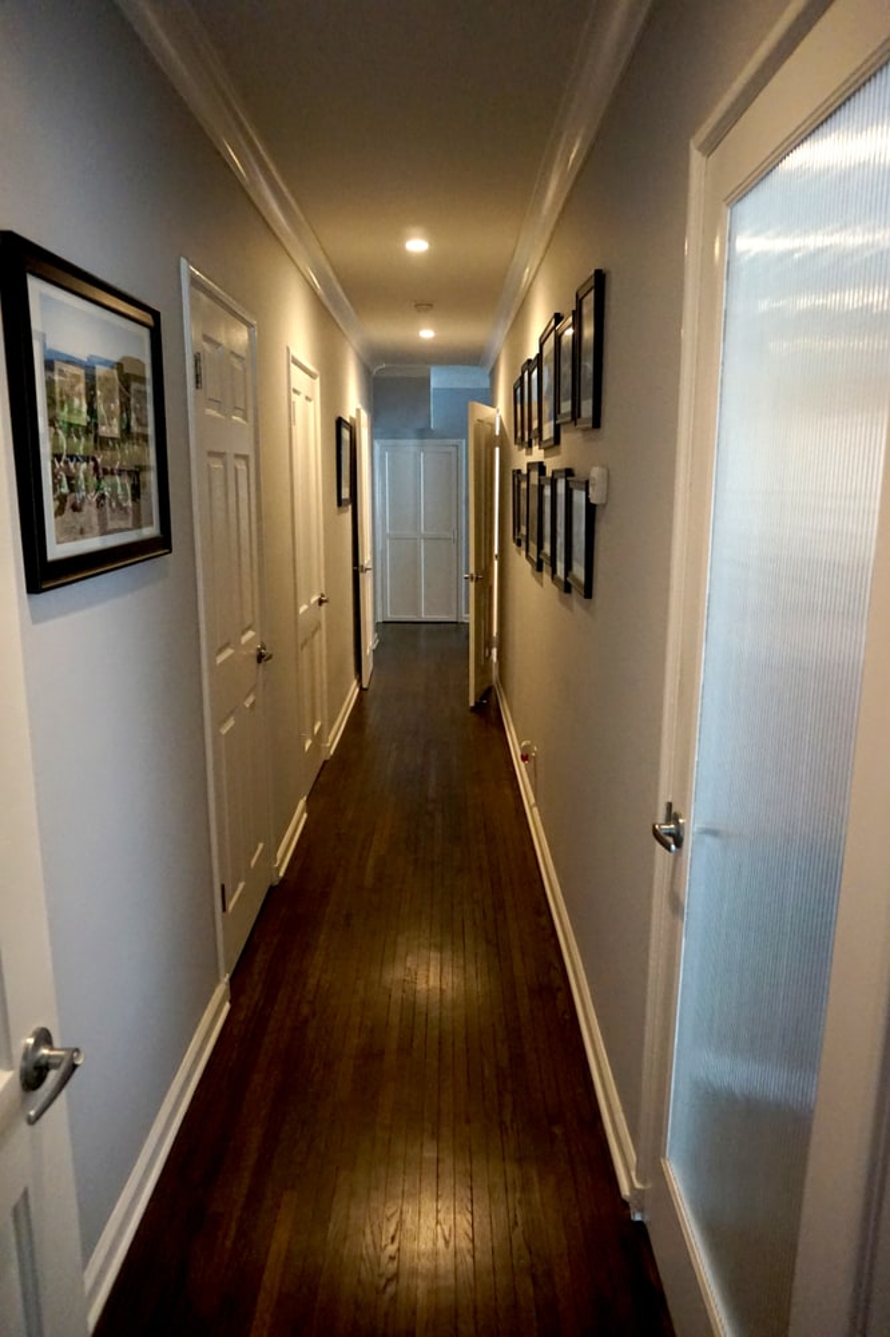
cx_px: 445
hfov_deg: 53.1
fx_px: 891
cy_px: 668
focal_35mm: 24
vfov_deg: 73.8
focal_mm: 16
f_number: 3.5
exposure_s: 1/125
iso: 3200
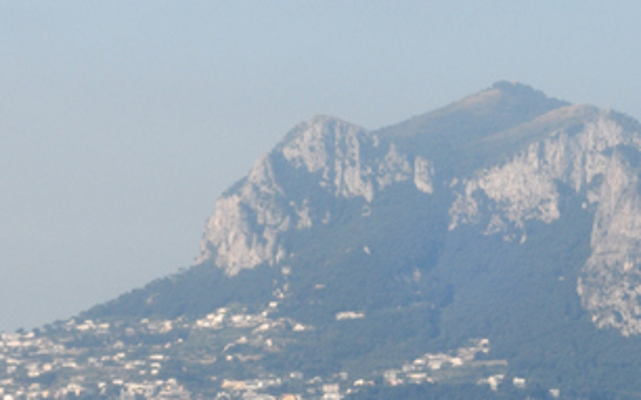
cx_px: 478
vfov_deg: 4.5
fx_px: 5082
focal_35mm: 291
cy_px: 257
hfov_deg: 7.2
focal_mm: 25.5
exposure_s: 1/160
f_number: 8
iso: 100
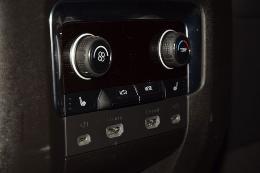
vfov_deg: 13.0
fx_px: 758
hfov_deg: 19.5
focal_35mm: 105
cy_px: 86
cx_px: 130
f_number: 8
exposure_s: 1/125
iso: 100
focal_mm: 70
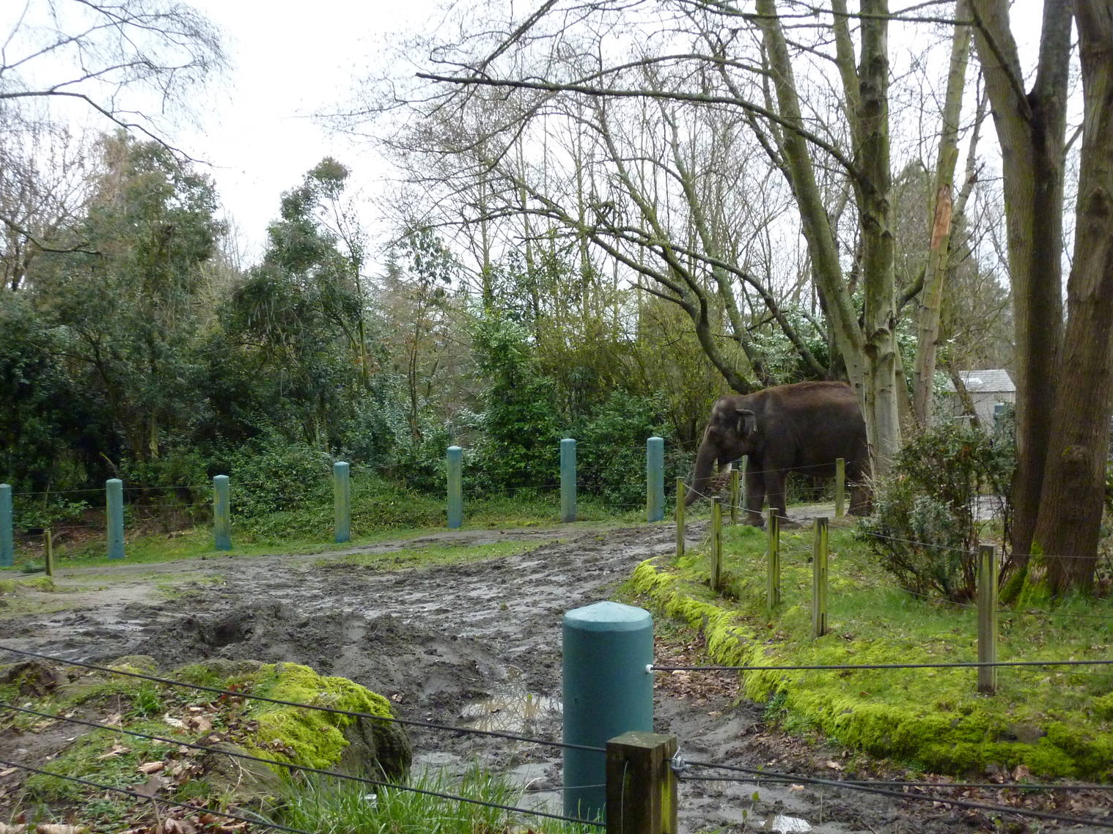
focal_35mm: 39
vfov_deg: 36.8
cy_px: 436
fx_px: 1254
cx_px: 533
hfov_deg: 47.9
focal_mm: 6.1
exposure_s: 1/400
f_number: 3.6
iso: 400
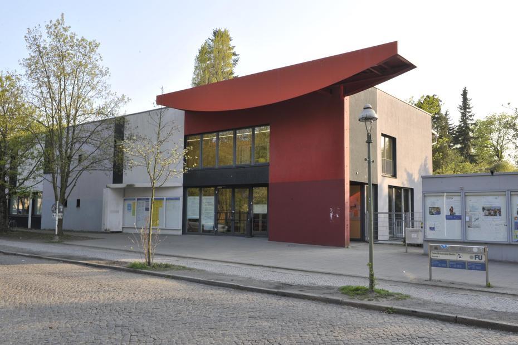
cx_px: 259
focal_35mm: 32
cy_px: 172
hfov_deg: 58.7
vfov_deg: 41.1
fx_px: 460
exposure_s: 1/25
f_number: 20
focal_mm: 32
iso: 200
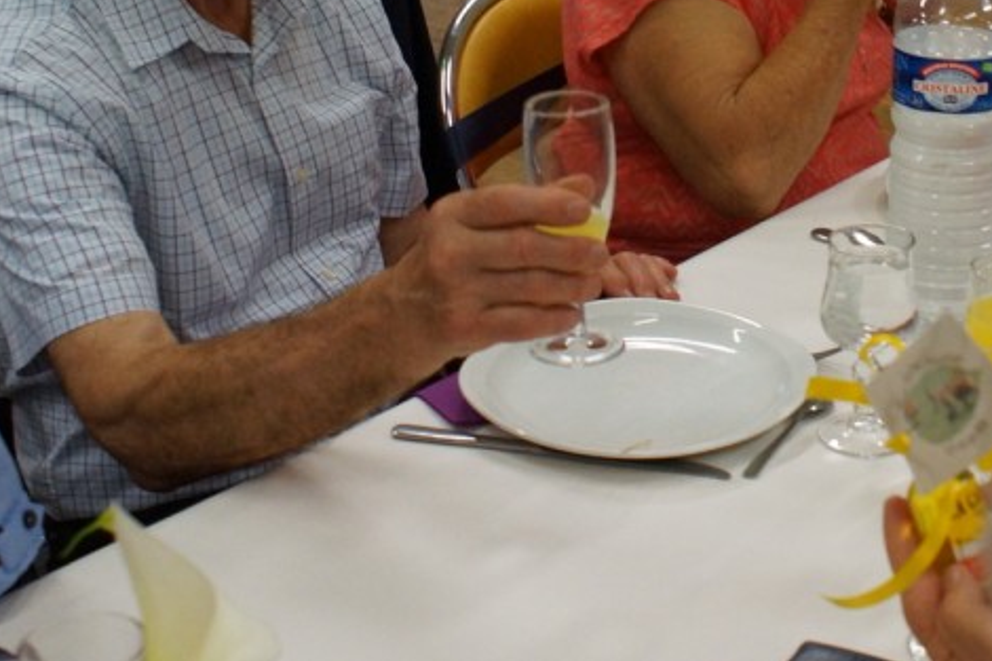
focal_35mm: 85
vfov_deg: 15.6
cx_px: 804
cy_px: -57
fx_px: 2341
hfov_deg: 23.5
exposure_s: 1/160
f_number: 4.5
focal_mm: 26
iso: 1600
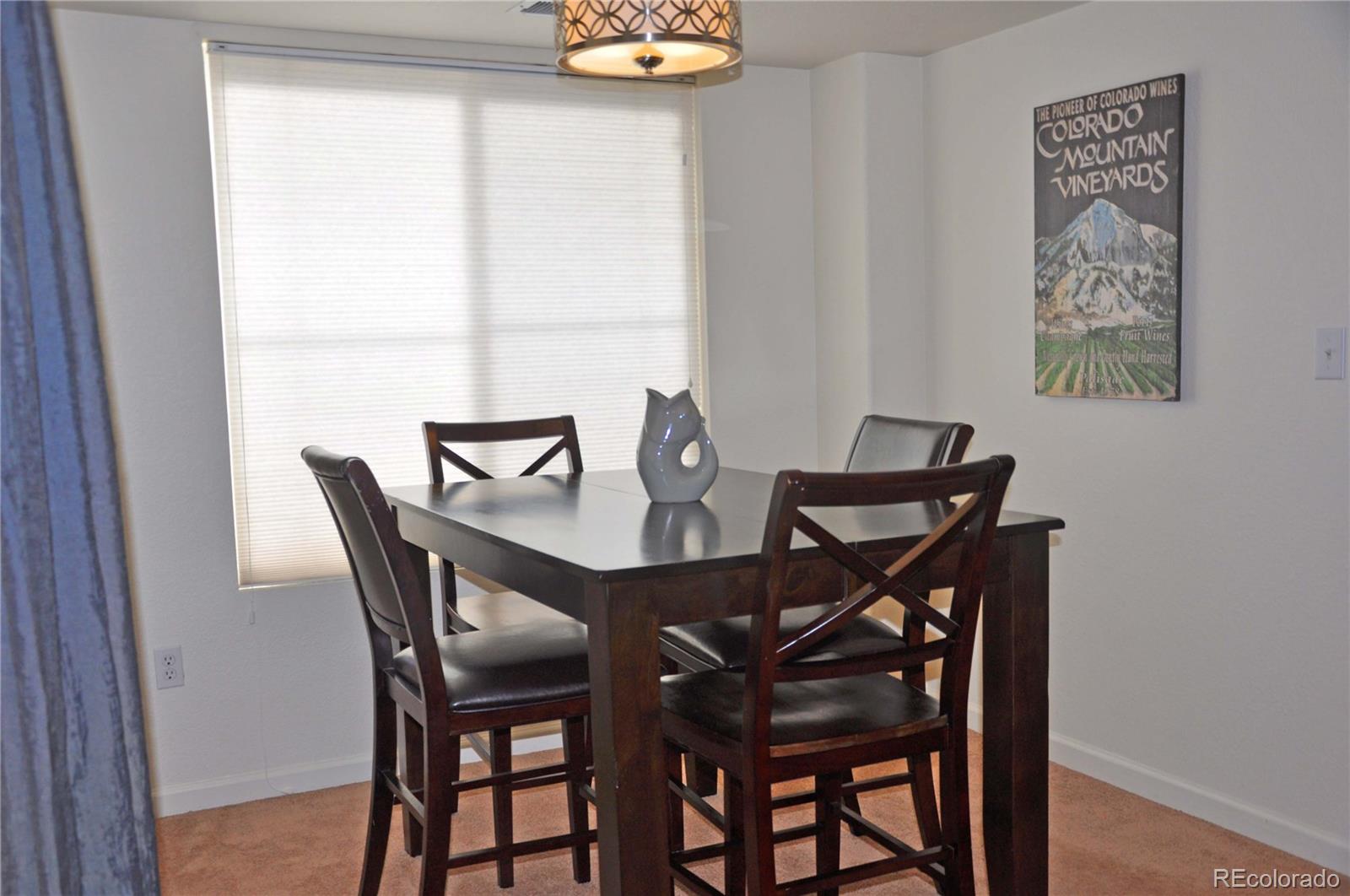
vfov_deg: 36.8
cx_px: 675
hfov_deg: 53.2
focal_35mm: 36
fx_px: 1348
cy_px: 448
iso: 200
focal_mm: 24
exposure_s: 1/200
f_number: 5
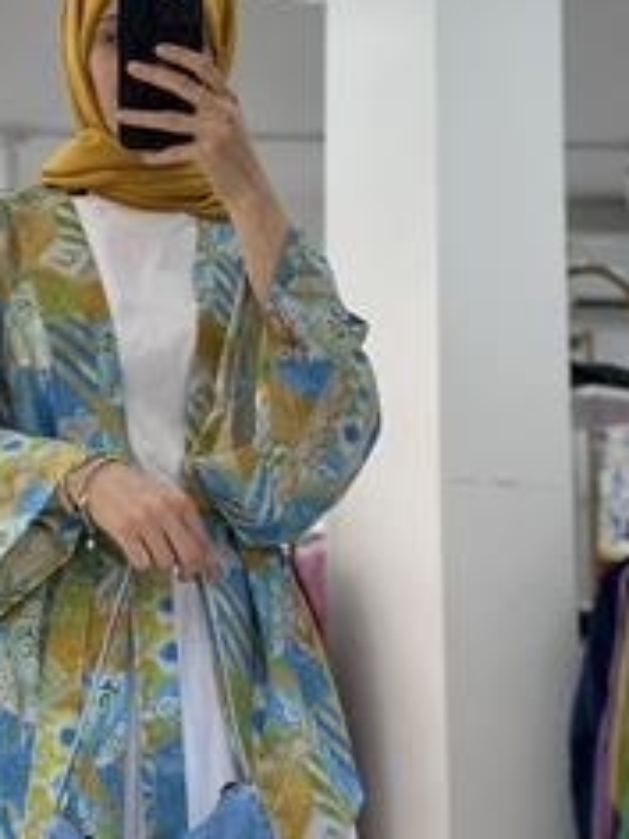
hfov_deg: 17.5
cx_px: 167
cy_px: 236
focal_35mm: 84
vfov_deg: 23.1
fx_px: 2035
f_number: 1.78
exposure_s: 1/383
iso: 80
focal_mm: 6.86
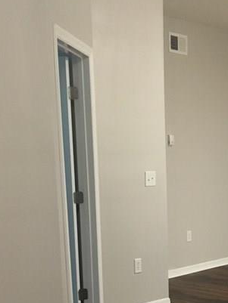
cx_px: 236
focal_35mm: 74
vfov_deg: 25.0
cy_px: 306
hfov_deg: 19.3
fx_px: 650
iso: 200
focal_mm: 4.15
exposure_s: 1/15
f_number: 2.2
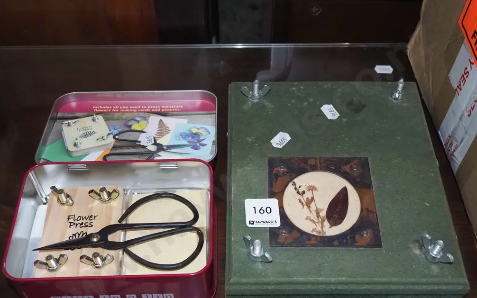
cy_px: 180
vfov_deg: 31.2
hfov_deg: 48.2
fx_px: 533
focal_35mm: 41
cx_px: 237
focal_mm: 19
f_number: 5.6
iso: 2500
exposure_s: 1/160
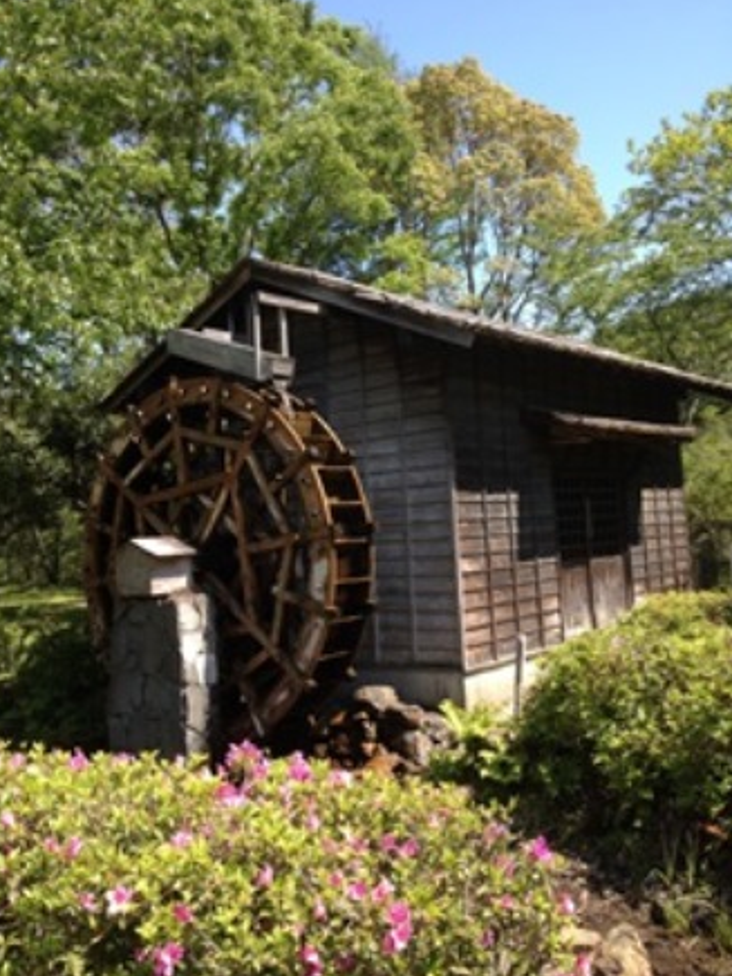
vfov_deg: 51.4
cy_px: 479
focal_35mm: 36
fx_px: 1015
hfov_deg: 39.7
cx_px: 358
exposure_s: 1/627
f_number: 2.4
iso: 64
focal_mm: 4.28
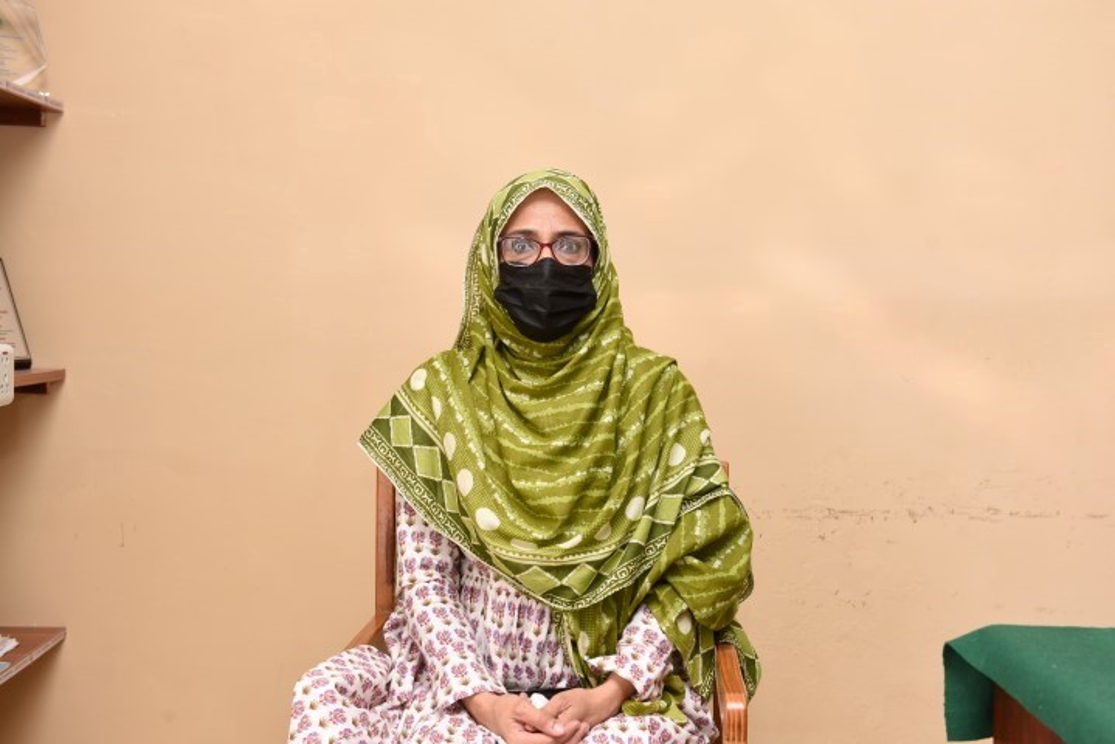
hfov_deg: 38.2
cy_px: 372
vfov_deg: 26.0
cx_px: 558
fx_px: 1611
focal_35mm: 52
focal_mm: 52
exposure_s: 1/100
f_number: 5.6
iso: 800
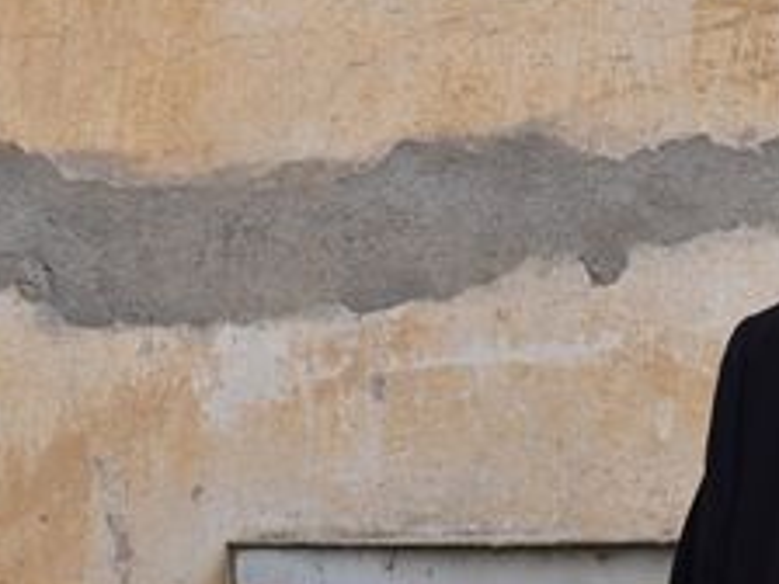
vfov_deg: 11.1
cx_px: 748
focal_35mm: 132
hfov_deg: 14.7
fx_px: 2971
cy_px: -26
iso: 100
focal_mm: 20
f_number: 6.3
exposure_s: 1/160
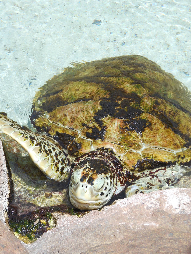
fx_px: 559
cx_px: 96
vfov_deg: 25.7
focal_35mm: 76
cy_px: 127
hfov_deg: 19.4
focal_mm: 13.6
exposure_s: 1/250
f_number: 4.4
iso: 80
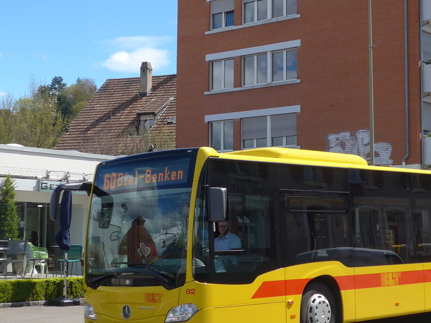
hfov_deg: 26.6
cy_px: 158
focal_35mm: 73
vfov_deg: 20.2
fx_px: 909
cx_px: 261
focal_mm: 8.4
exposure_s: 1/1300
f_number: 2.8
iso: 80
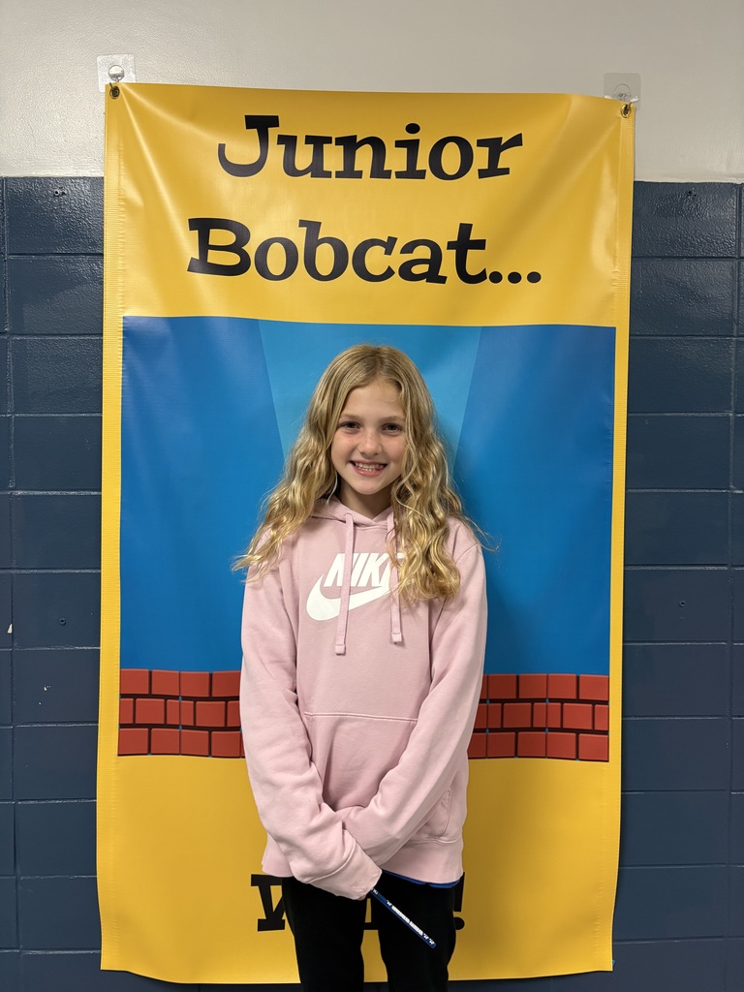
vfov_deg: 67.3
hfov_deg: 53.1
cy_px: 496
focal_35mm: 26
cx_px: 372
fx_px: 745
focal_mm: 5.96
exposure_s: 1/60
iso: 250
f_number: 1.6
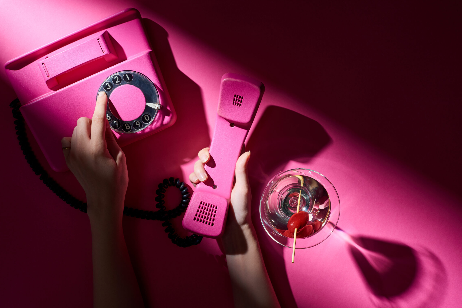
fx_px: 642
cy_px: 154
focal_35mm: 50
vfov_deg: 27.0
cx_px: 231
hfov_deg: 39.6
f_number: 9
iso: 160
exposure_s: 1/160
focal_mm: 50
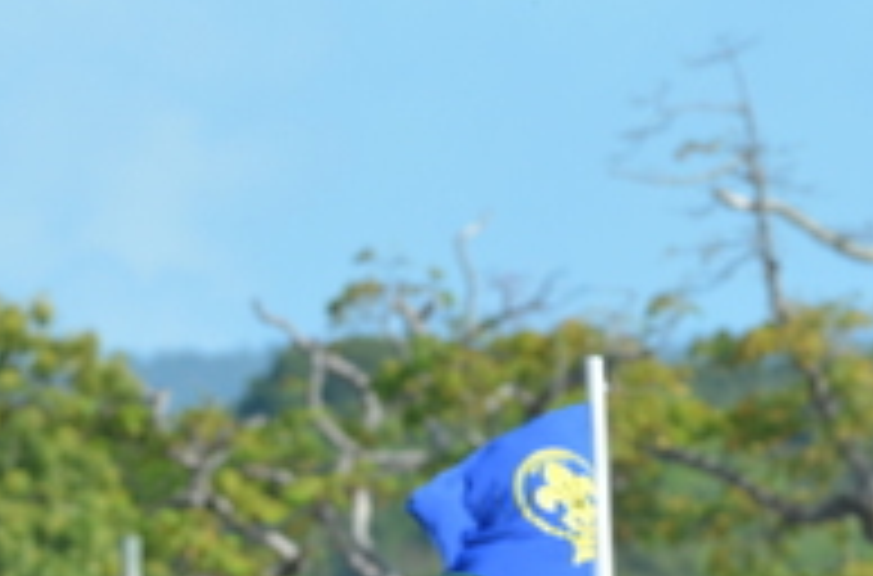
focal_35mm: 1356
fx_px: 32777
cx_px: 459
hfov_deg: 1.5
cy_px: 956
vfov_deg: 1.0
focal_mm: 250
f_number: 5.3
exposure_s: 1/800
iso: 180
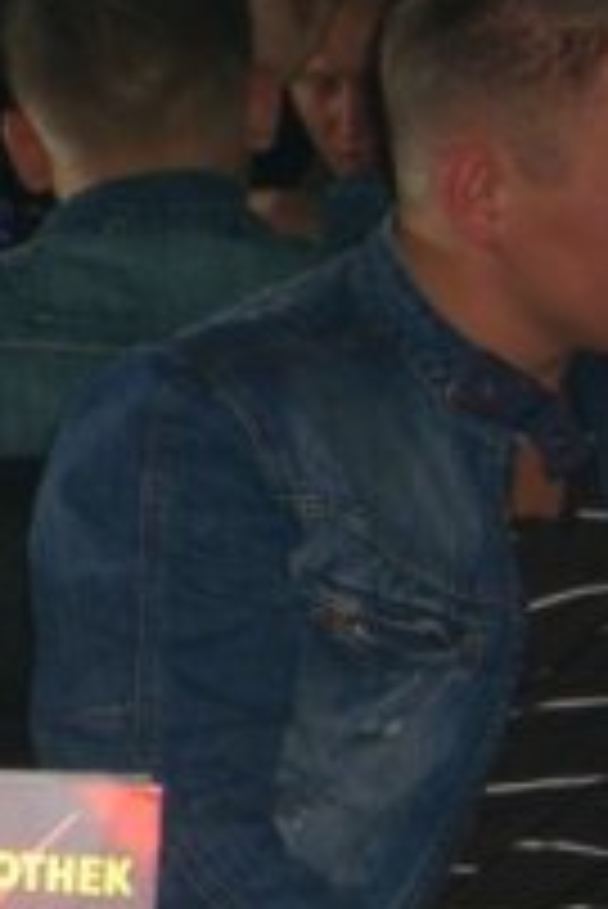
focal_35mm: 142
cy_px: 634
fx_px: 3591
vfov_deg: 14.4
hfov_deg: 9.0
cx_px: -685
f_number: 3.1
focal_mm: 9.5
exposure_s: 1/60
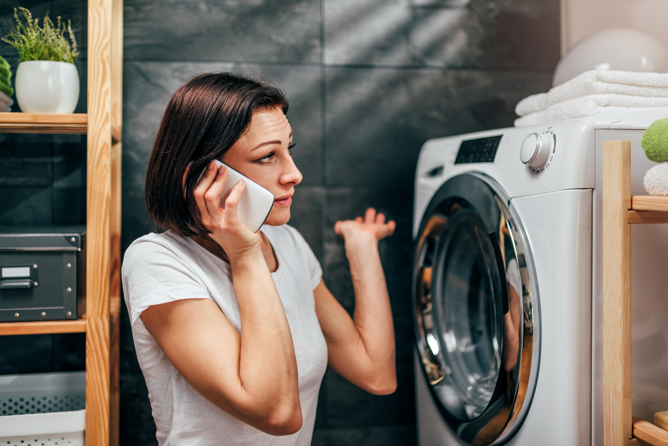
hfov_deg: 54.4
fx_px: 650
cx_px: 334
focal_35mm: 35
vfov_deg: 37.9
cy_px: 223
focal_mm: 35
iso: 100
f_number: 1.6
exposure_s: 1/250
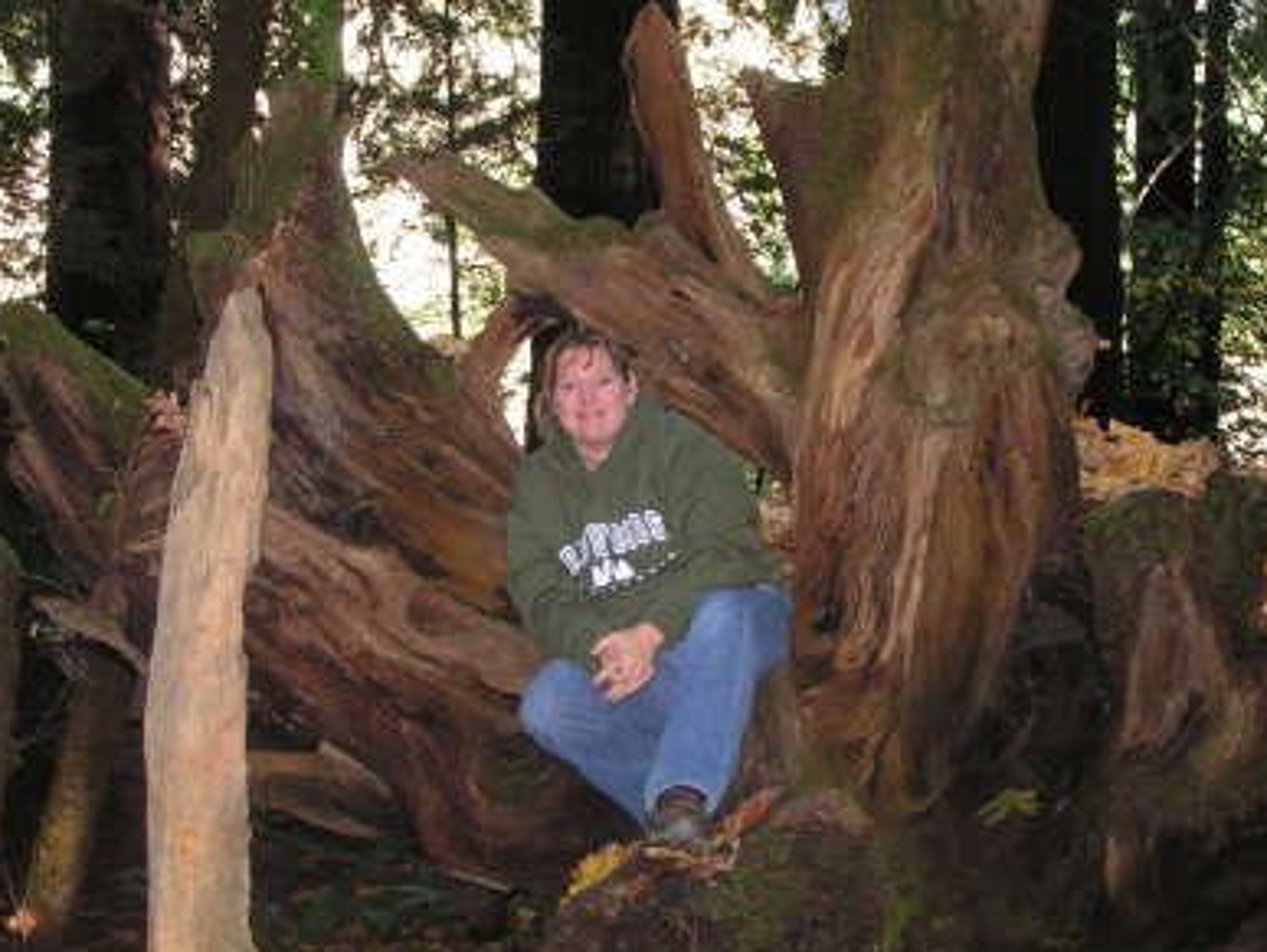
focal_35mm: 65
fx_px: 2381
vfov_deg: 22.6
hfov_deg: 29.8
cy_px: 525
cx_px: 668
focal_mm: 9.4
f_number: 3.2
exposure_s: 1/60
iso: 200
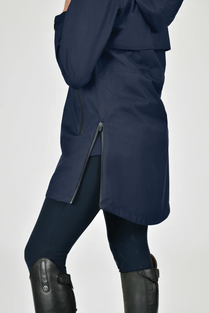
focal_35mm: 150
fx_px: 1306
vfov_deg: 13.7
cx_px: 104
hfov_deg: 9.1
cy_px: 156
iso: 125
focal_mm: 150
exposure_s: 1/160
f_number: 5.6
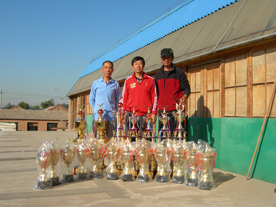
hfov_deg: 49.0
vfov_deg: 37.7
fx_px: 303
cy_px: 104
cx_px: 138
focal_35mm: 38
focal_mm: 7.8
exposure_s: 1/543
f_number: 4.8
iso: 50
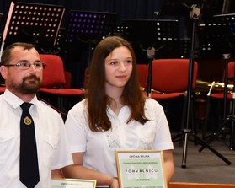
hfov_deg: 14.8
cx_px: -156
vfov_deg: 13.1
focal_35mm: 117
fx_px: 813
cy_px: 134
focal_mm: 23
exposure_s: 1/60
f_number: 3.8
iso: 560
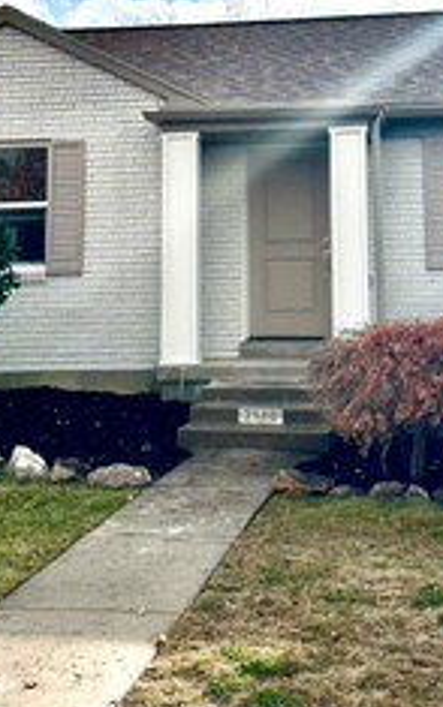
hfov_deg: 24.7
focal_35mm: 52
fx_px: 1004
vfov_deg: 37.8
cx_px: 307
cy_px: 165
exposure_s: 1/15625
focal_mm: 6.86
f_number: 1.78
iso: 80
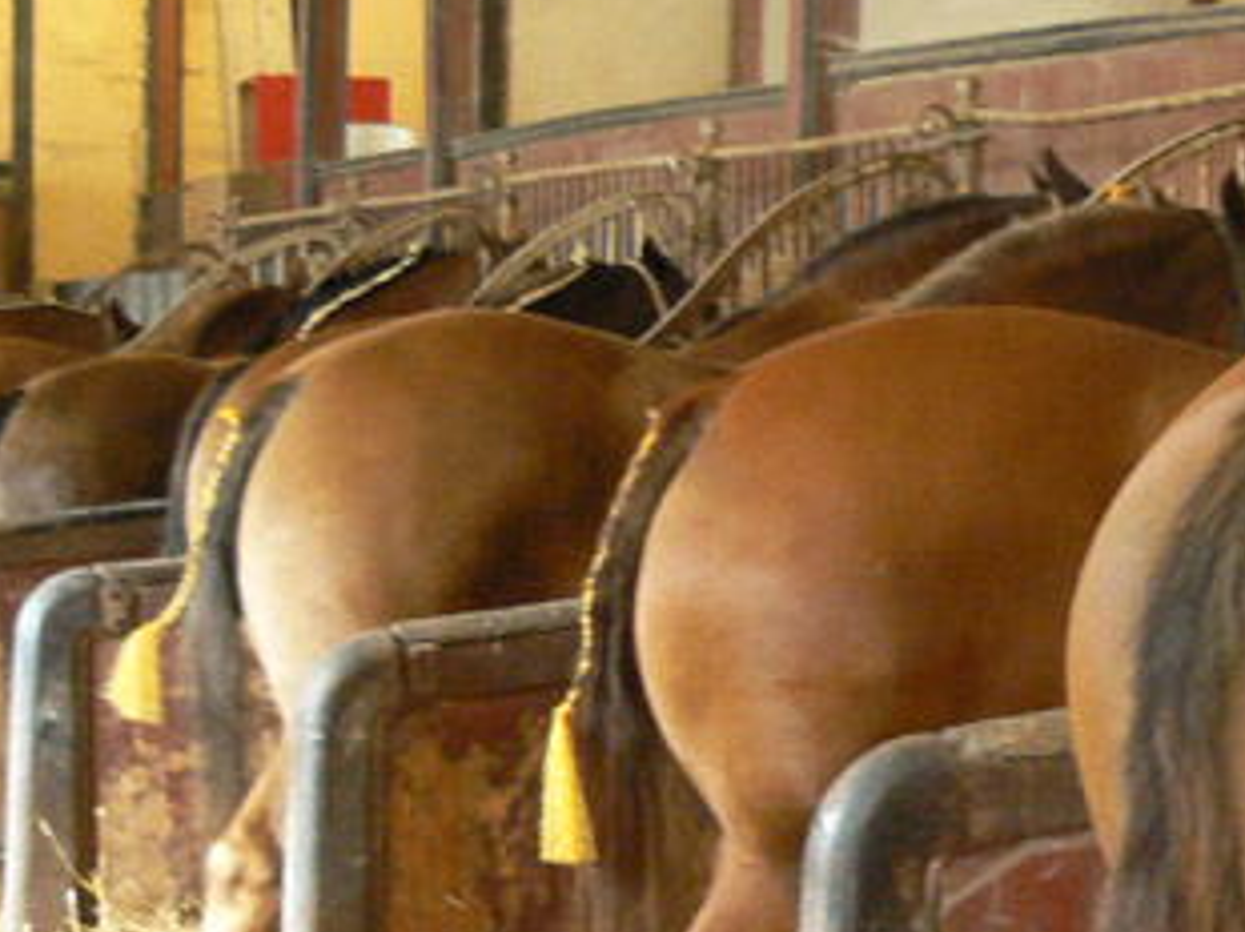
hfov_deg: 20.6
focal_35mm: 93
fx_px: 3342
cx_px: 1149
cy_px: 562
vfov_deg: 15.9
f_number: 2.8
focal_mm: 6
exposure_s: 1/13
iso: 200
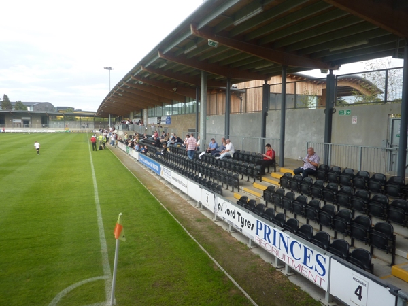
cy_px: 153
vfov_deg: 54.9
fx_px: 295
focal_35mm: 25
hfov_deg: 69.4
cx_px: 204
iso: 80
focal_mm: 4.1
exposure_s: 1/100
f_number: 4
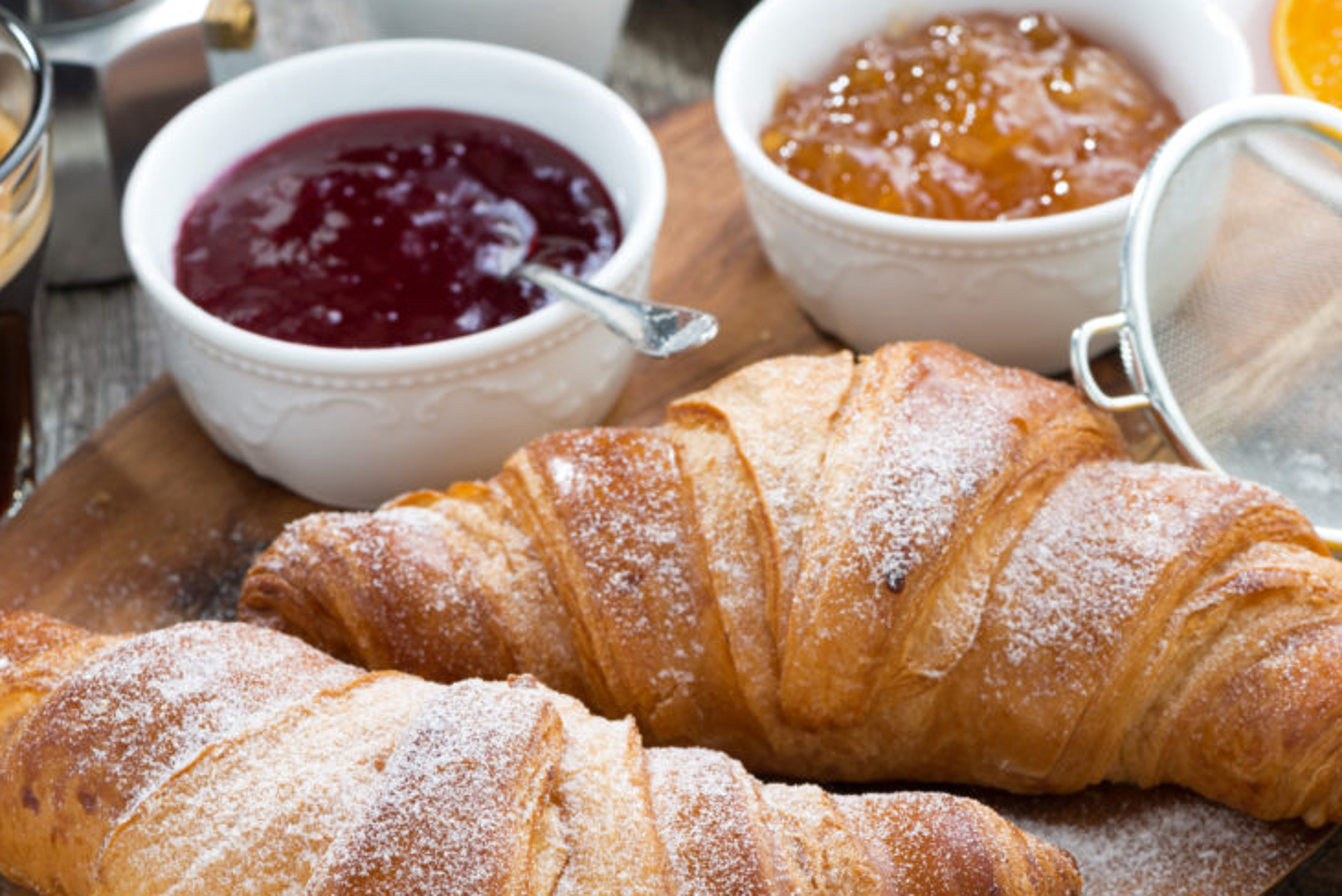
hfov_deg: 14.0
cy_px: 579
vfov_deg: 9.3
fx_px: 5482
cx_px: 747
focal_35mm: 147
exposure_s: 1/125
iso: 125
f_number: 14
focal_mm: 105
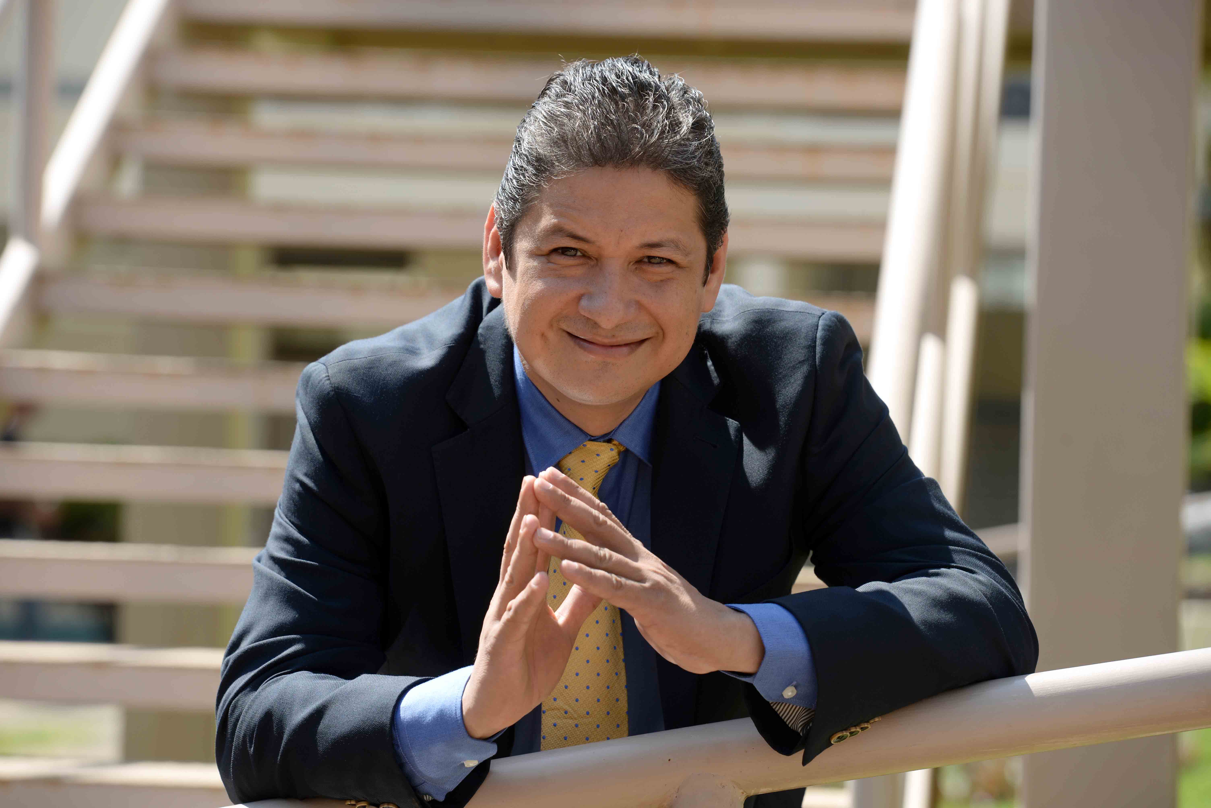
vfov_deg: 8.9
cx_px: 606
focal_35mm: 155
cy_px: 404
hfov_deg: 13.2
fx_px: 5216
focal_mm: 155
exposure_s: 1/200
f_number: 5.6
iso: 80
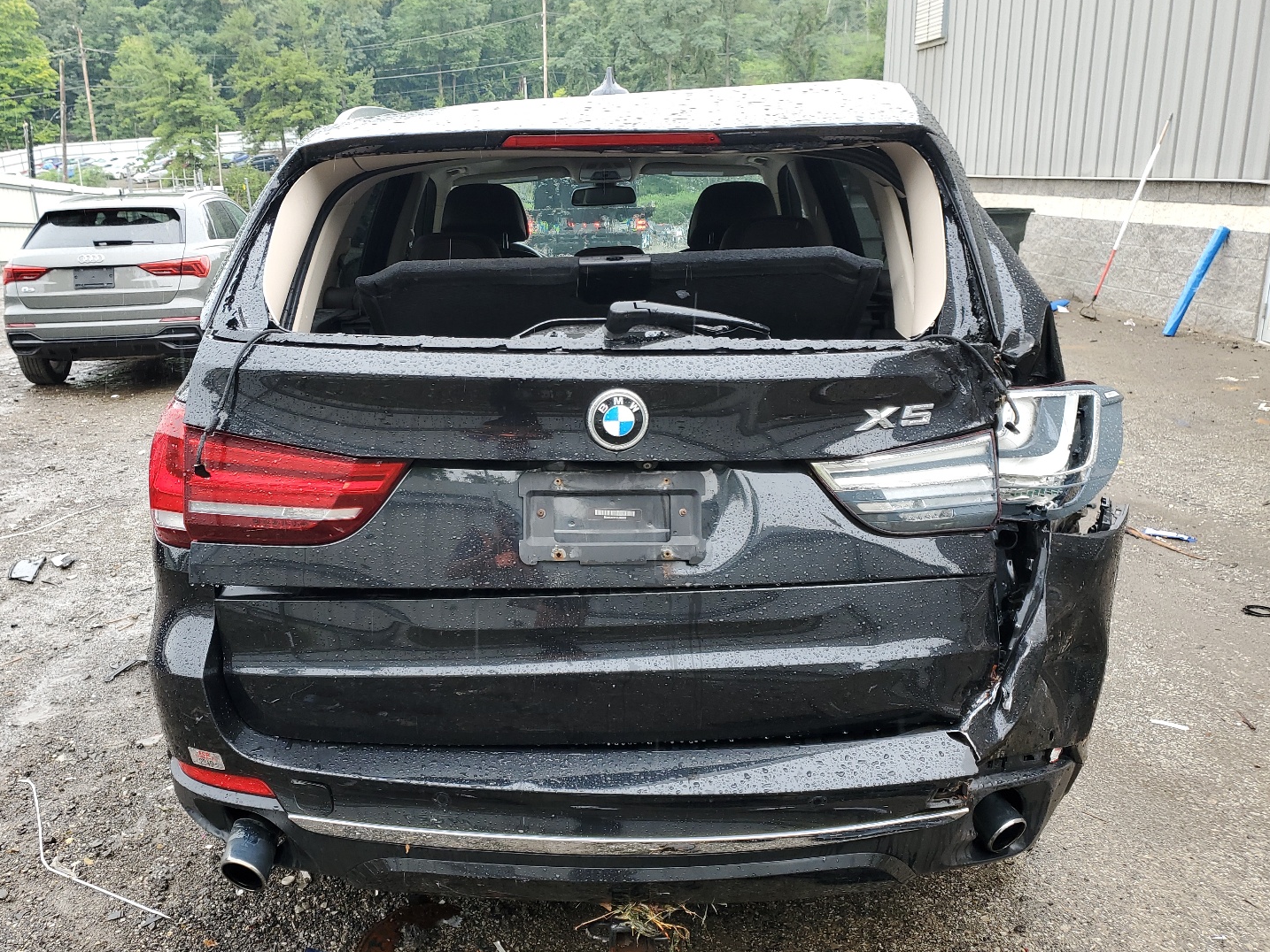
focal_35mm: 29
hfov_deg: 61.5
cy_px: 526
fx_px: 1064
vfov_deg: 48.2
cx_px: 565
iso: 50
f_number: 1.5
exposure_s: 1/179
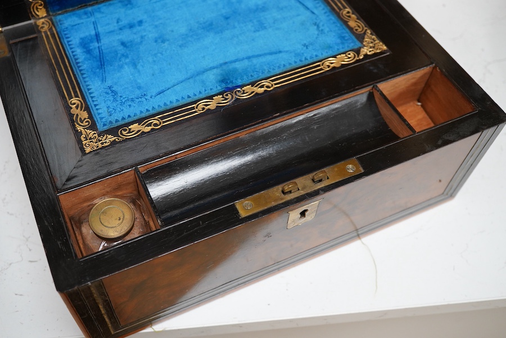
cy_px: 169
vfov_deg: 29.9
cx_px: 253
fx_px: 632
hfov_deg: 43.6
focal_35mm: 45
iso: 1250
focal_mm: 30
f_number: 7.1
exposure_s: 1/125
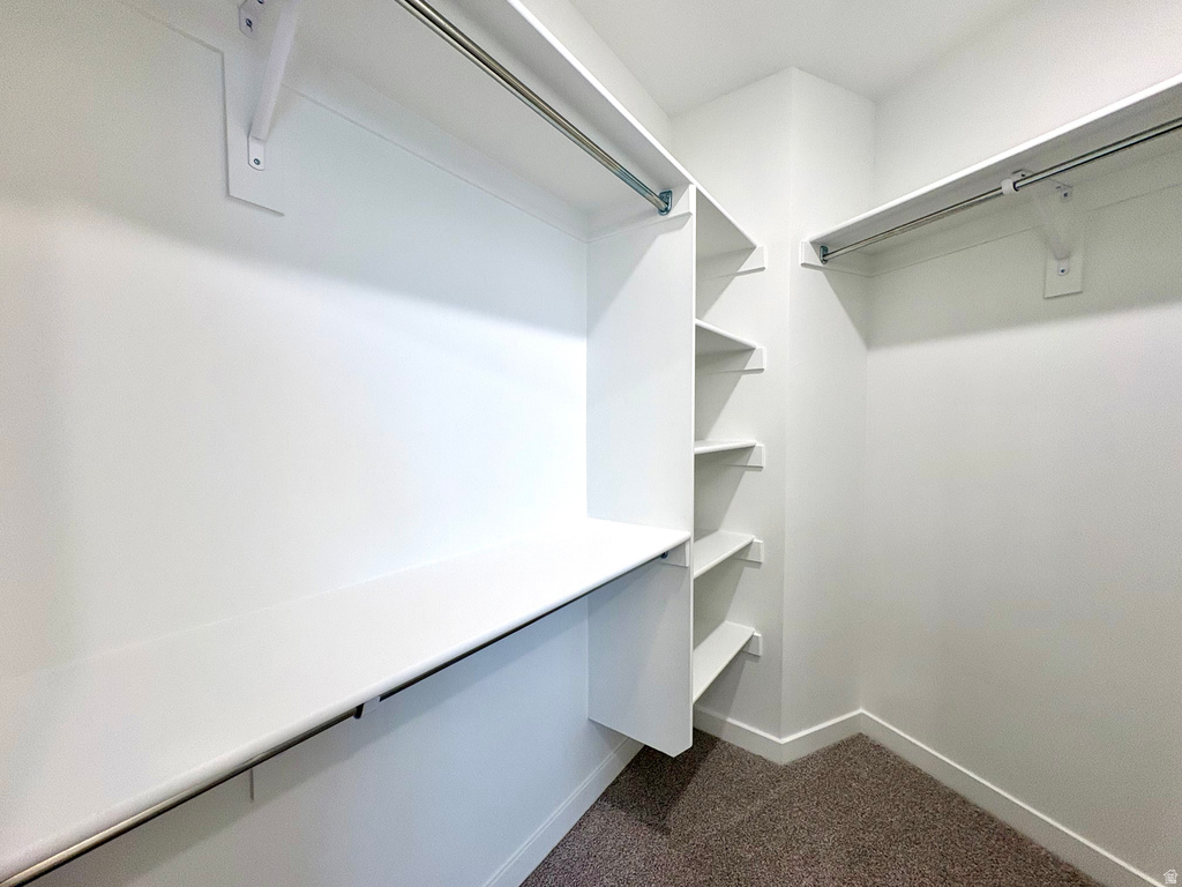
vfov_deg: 85.7
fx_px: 478
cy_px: 444
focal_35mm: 14
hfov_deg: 102.1
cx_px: 591
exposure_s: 1/120
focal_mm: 2.22
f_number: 2.2
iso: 125
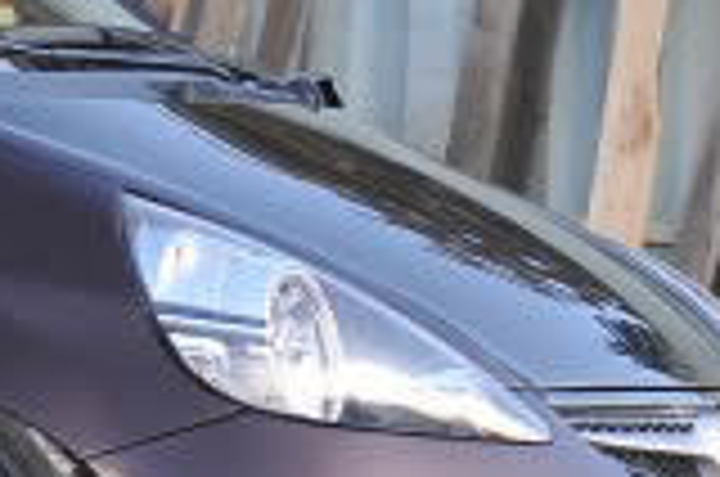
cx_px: 986
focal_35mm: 673
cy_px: 14
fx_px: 13433
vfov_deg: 2.0
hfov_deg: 3.1
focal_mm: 70
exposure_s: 1/800
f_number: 2.8
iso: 400
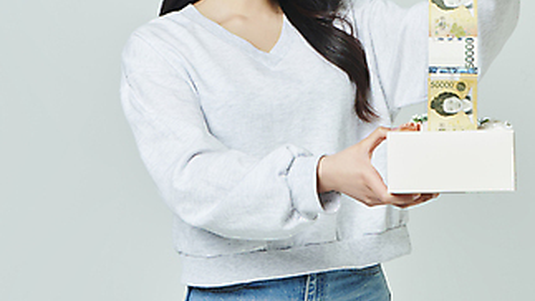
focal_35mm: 107
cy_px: 0
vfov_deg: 11.2
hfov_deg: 19.9
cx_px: 373
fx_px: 1519
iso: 100
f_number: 11
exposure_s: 1/125
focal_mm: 55
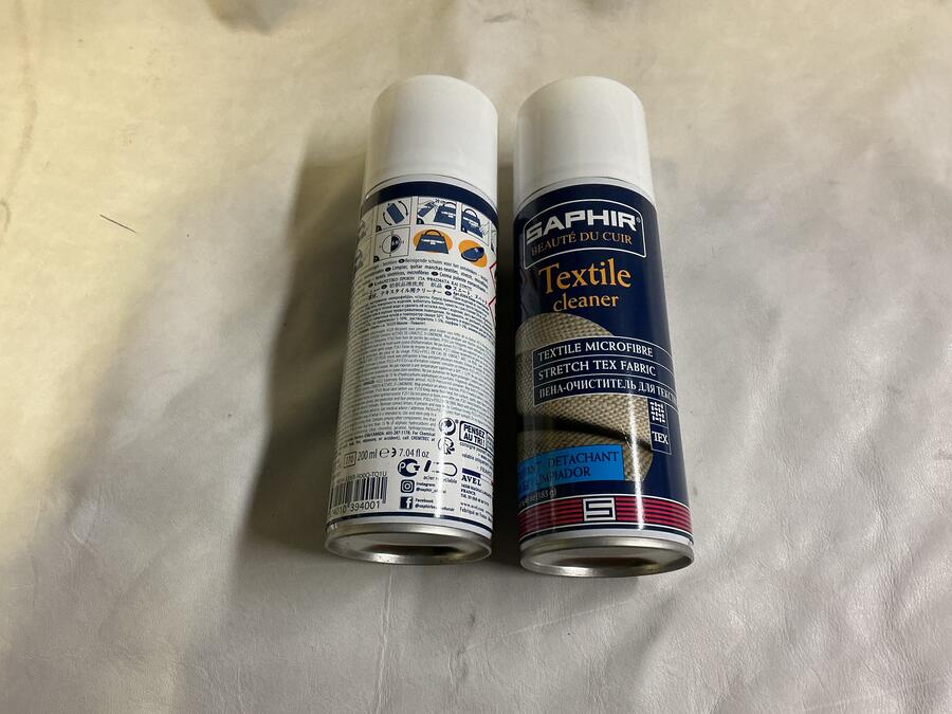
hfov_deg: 61.7
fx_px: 798
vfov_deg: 48.2
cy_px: 357
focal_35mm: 29
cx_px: 476
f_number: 1.8
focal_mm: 3
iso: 100
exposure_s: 1/50
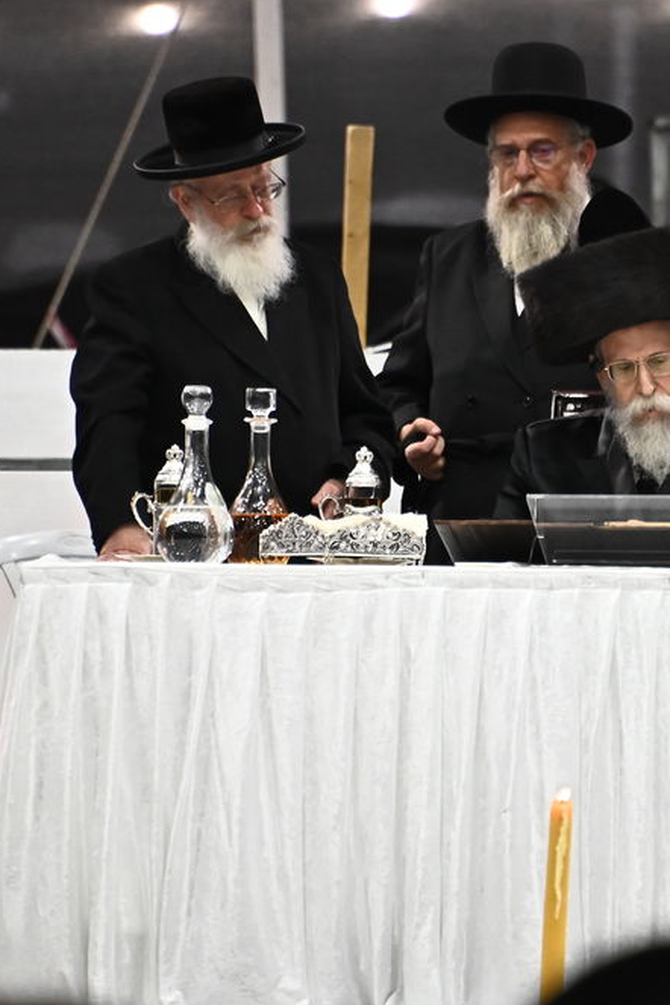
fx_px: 17670
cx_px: 518
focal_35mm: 633
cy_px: 347
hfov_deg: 2.2
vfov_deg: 3.3
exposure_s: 1/250
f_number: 5.6
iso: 3200
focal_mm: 300
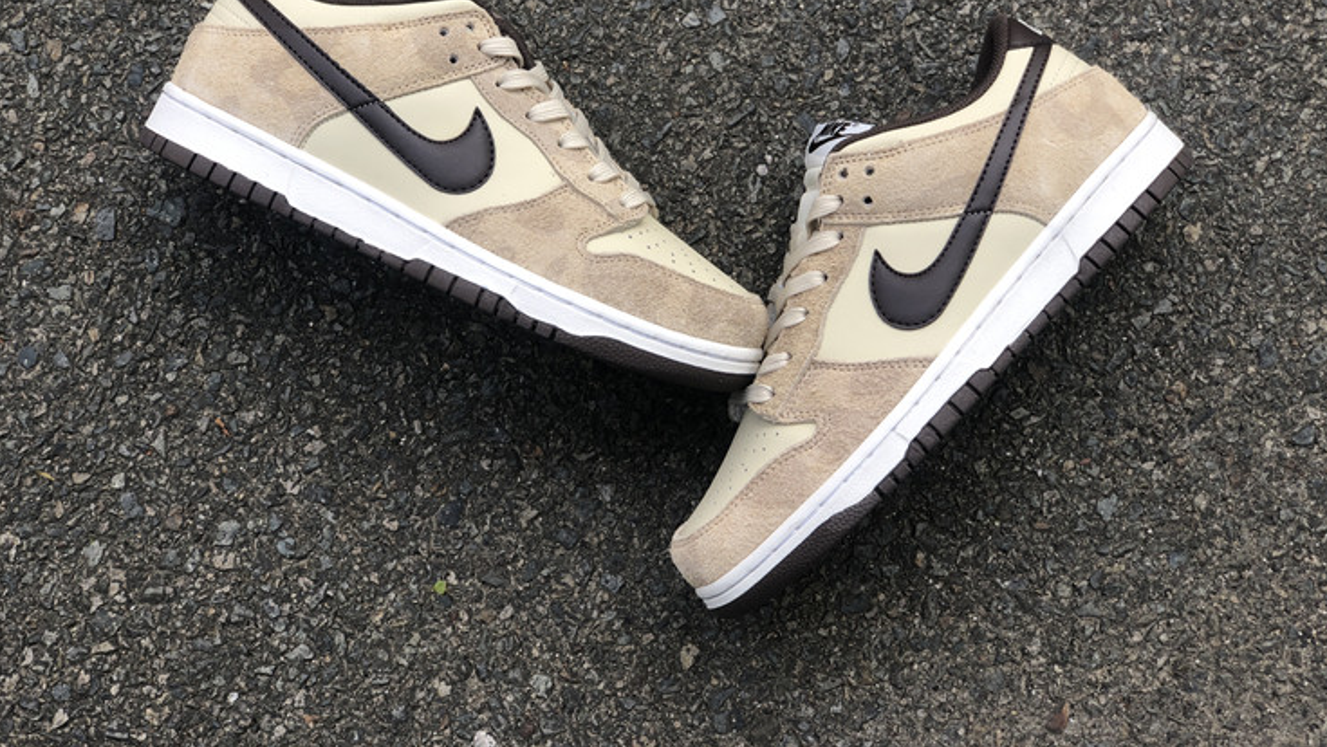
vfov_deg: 21.0
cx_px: 664
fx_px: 2006
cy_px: 252
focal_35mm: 57
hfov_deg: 36.6
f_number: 2.4
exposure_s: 1/122
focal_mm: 6
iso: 16
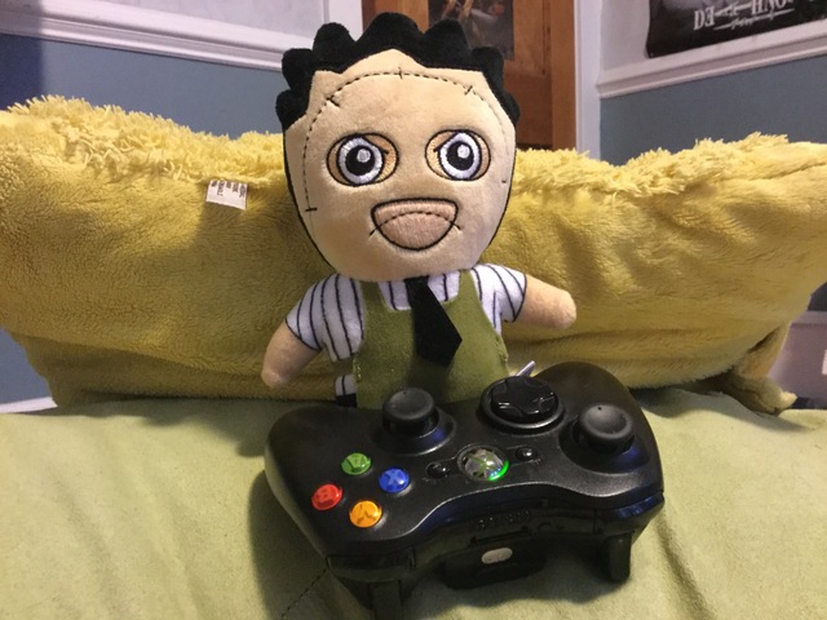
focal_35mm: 31
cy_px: 310
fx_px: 741
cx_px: 414
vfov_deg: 45.4
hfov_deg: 58.4
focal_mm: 3.3
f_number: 2.4
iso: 500
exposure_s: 1/15
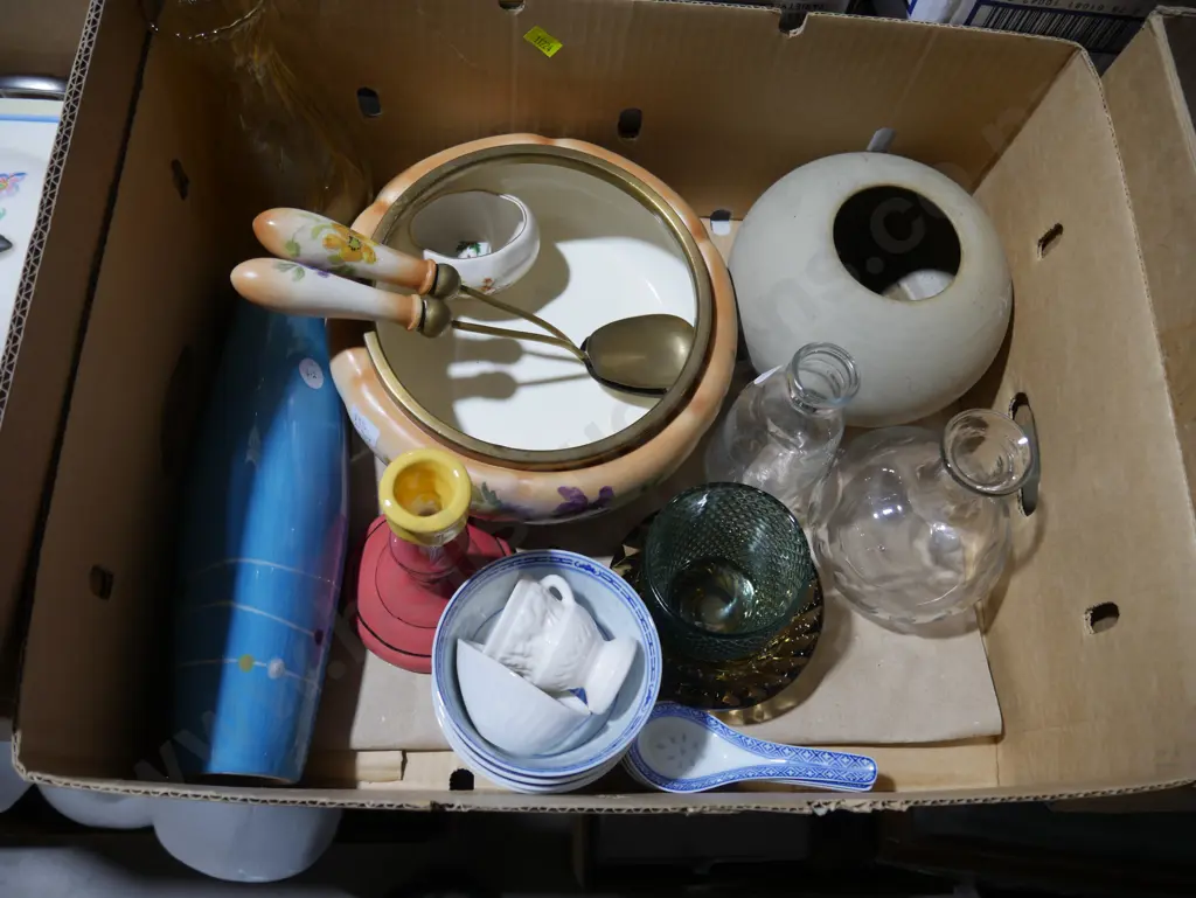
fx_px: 968
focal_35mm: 28
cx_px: 598
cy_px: 449
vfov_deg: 49.8
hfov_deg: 63.4
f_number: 3.5
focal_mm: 14
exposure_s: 1/80
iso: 200
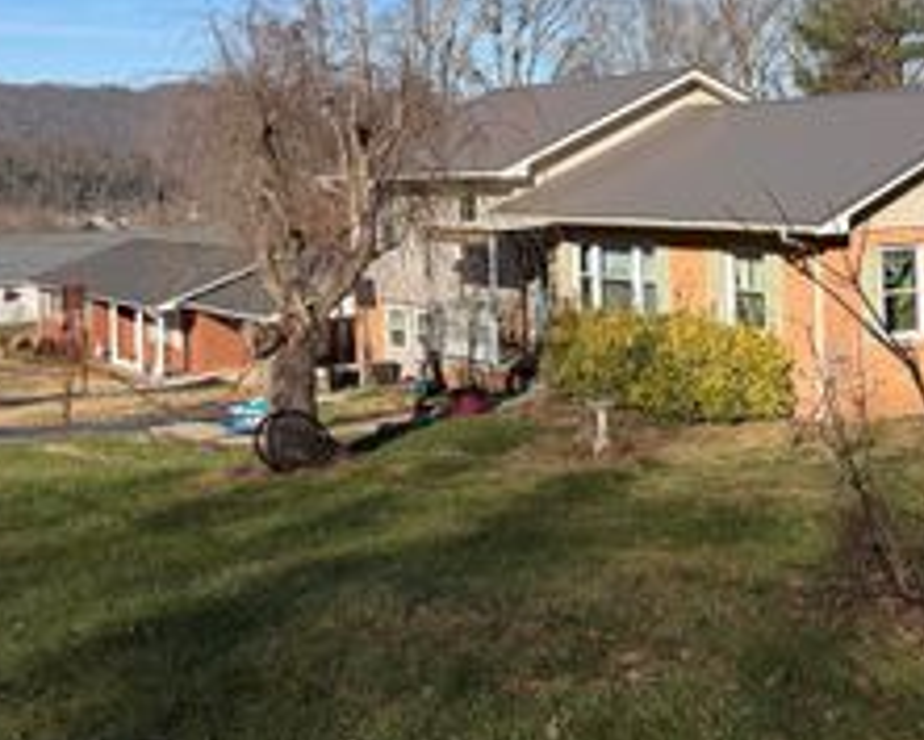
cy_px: 140
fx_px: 1450
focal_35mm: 53
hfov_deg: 35.2
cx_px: 577
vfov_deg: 28.0
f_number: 1.78
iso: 80
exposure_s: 1/4975
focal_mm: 6.76
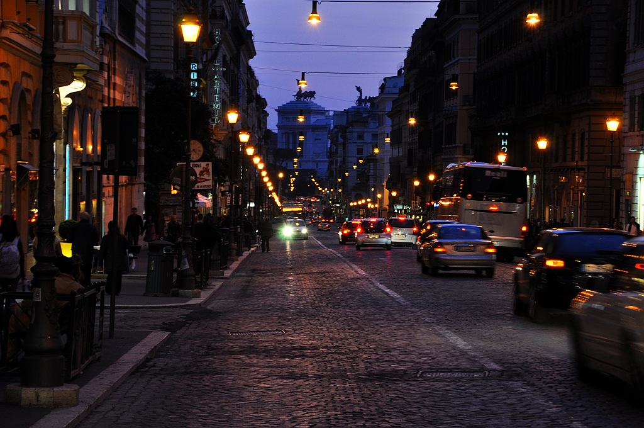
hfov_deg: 16.1
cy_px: 214
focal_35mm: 128
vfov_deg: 10.7
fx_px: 2278
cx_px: 322
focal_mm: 85
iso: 400
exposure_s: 1/15
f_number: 8
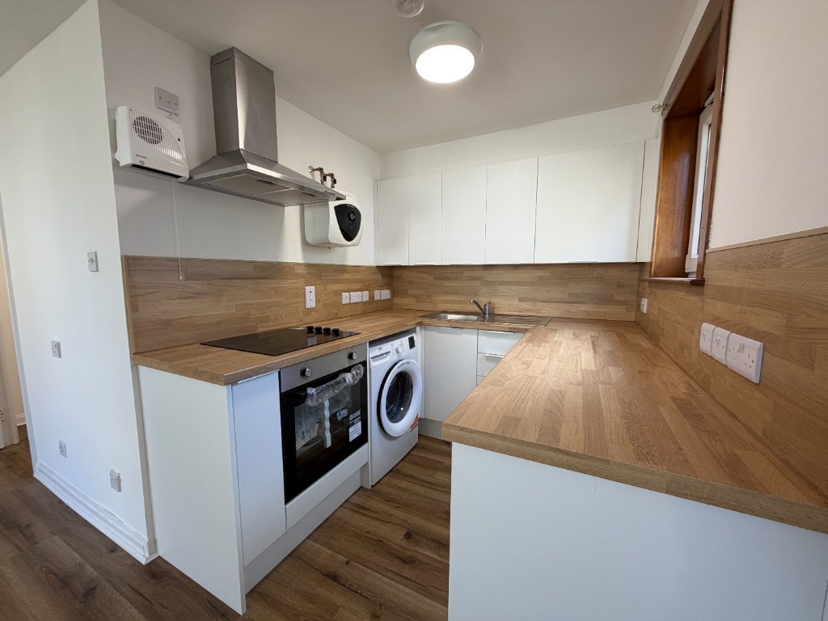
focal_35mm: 14
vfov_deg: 85.7
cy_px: 310
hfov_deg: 102.1
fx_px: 335
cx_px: 414
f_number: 2.2
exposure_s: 1/100
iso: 125
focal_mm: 2.22
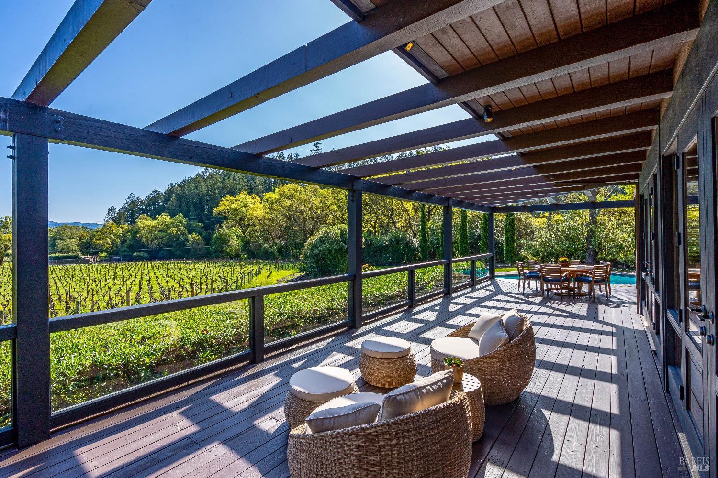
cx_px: 359
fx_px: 319
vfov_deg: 73.7
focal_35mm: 16
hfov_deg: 96.7
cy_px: 239
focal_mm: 16
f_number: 11
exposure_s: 1/200
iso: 320
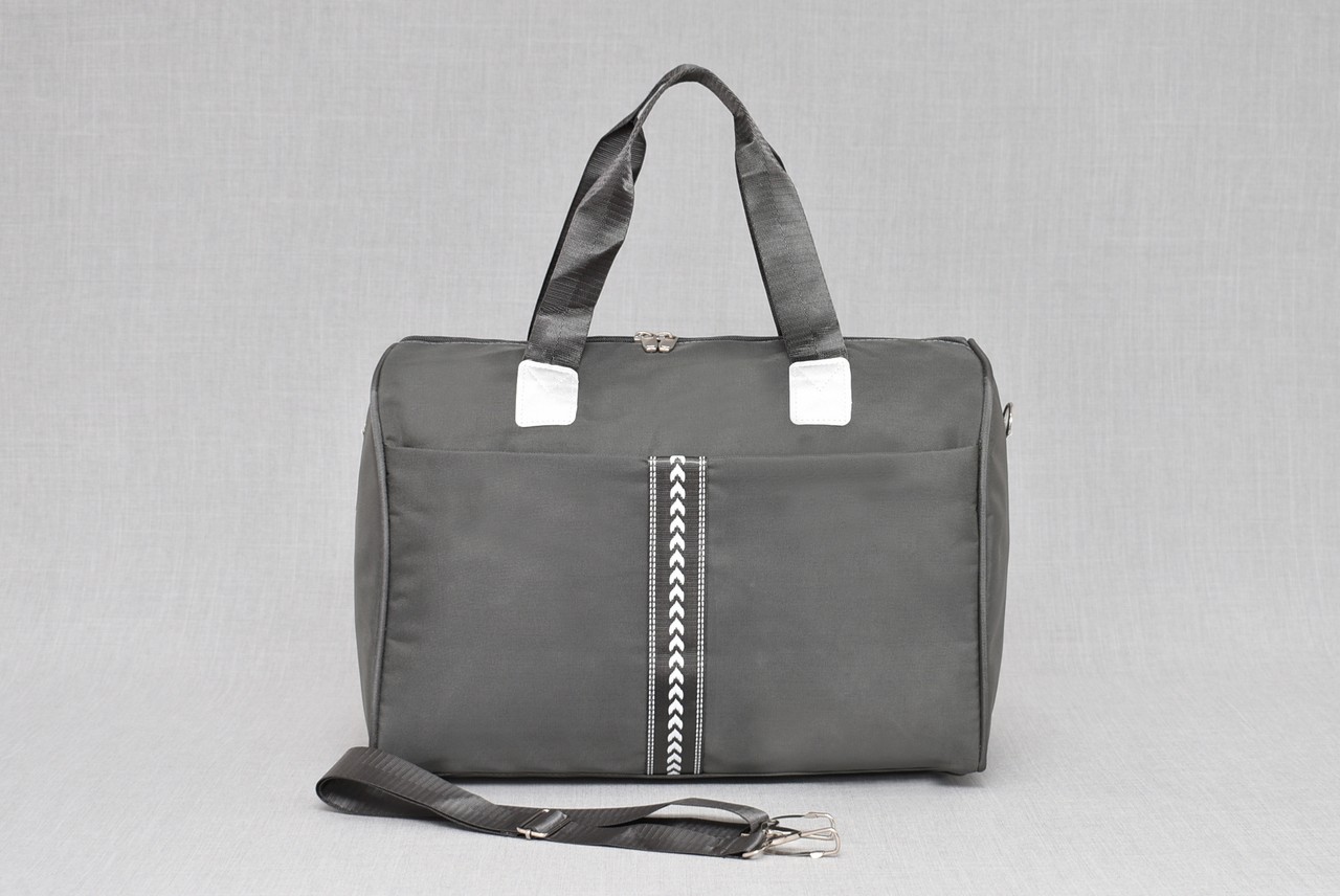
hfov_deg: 37.8
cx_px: 670
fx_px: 1956
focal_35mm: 52
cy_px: 448
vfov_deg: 25.8
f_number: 5.6
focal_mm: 35
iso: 100
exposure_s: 1/60
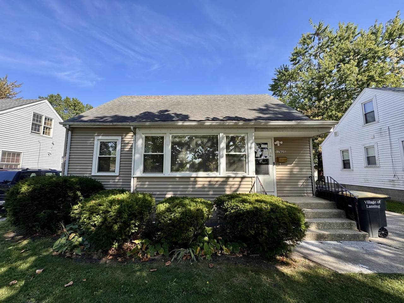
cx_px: 202
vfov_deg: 85.7
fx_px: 163
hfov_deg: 102.1
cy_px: 152
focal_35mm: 14
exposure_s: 1/657
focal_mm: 2.22
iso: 40
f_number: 2.2
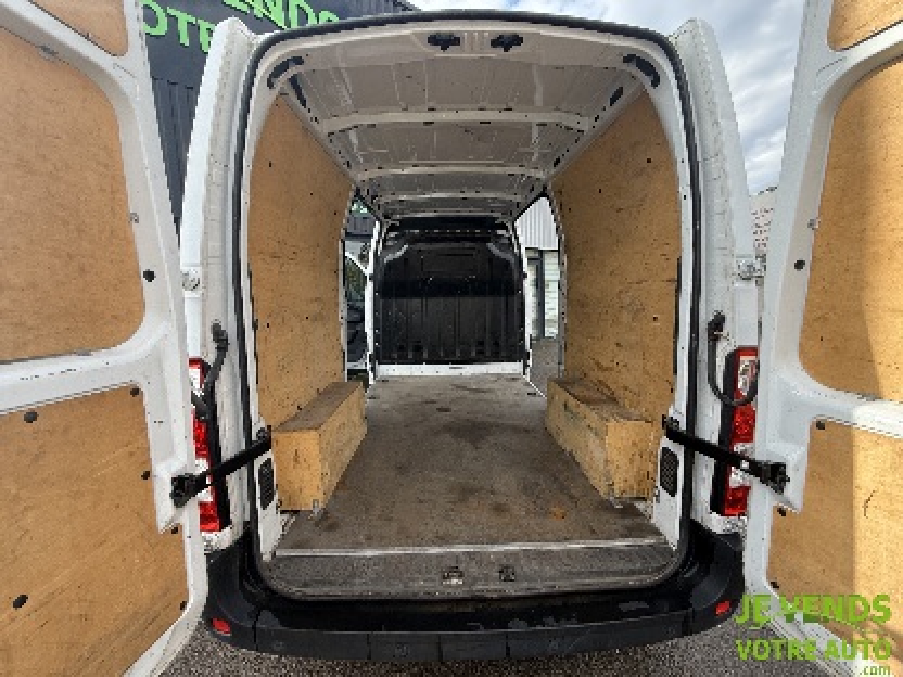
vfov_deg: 85.7
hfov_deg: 102.1
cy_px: 338
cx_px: 452
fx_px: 365
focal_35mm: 14
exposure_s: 1/304
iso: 50
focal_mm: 2.22
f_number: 2.2
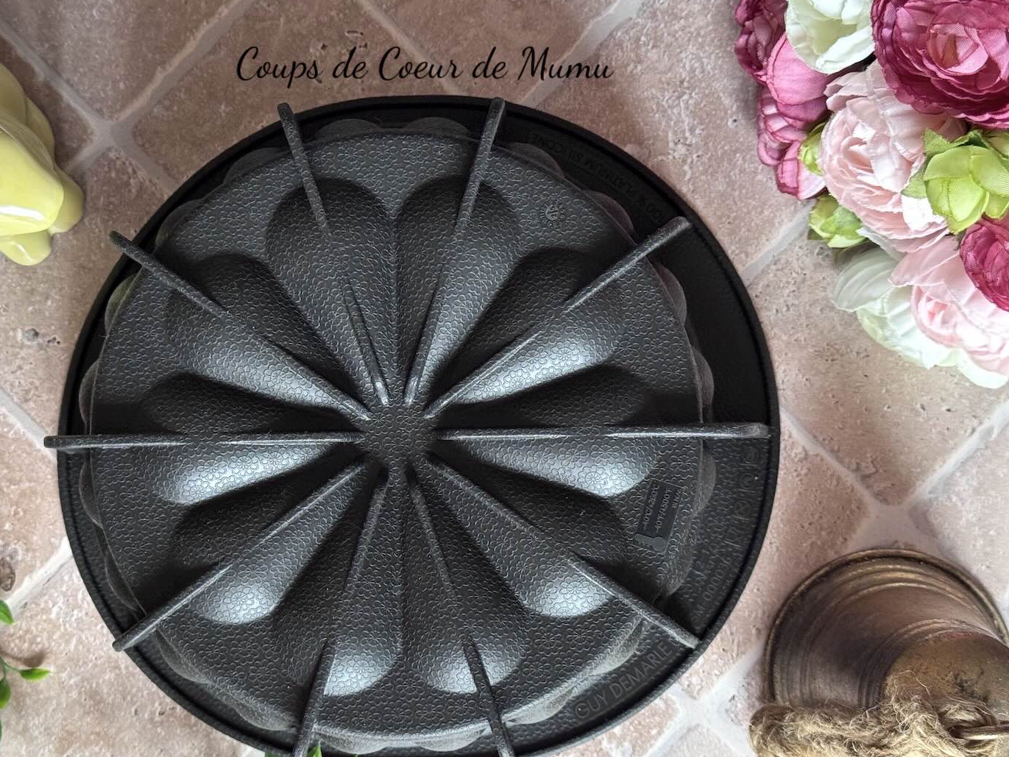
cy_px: 434
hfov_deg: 34.3
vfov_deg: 26.1
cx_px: 421
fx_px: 1633
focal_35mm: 56
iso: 250
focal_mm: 6.76
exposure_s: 1/40
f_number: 1.78
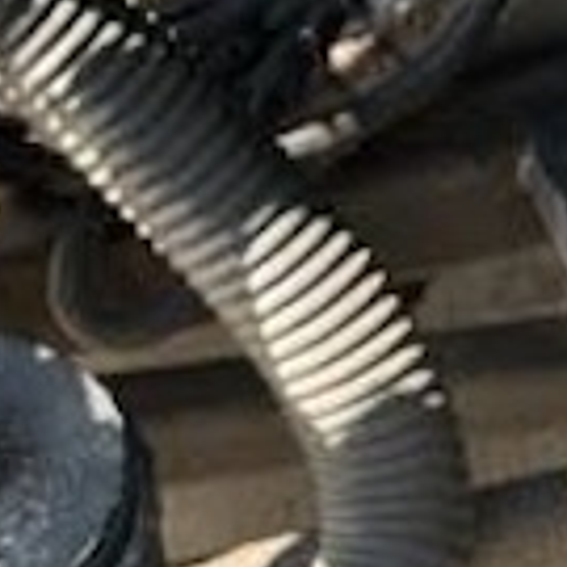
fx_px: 3113
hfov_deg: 10.2
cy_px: -561
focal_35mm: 168
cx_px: 676
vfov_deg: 9.7
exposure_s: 1/304
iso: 80
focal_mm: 6.76
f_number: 1.78
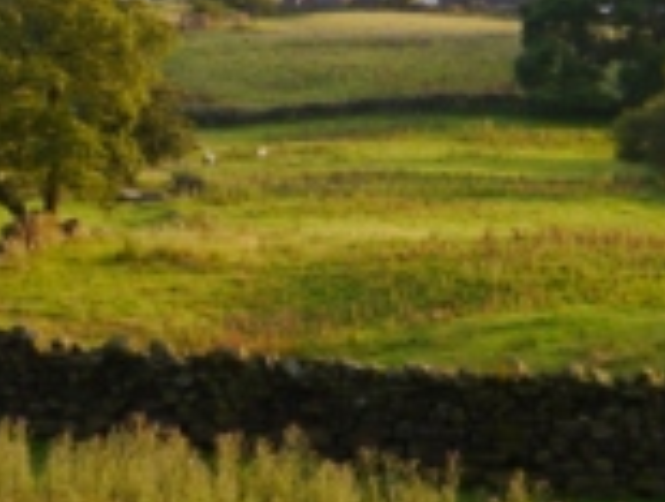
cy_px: -90
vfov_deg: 7.8
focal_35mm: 189
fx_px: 3639
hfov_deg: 10.4
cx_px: 154
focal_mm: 34
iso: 320
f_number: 5.2
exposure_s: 1/80
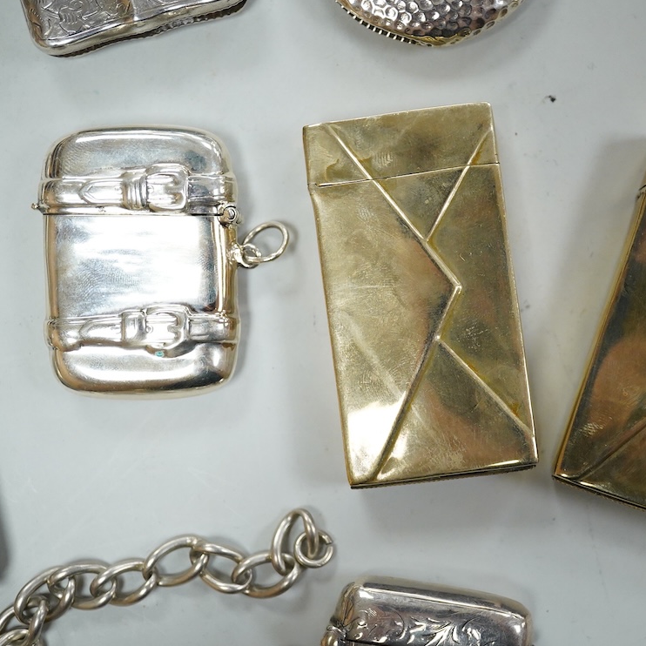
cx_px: 455
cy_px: 325
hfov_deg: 29.2
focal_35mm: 58
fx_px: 1225
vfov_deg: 29.6
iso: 2500
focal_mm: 30
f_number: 5
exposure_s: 1/400
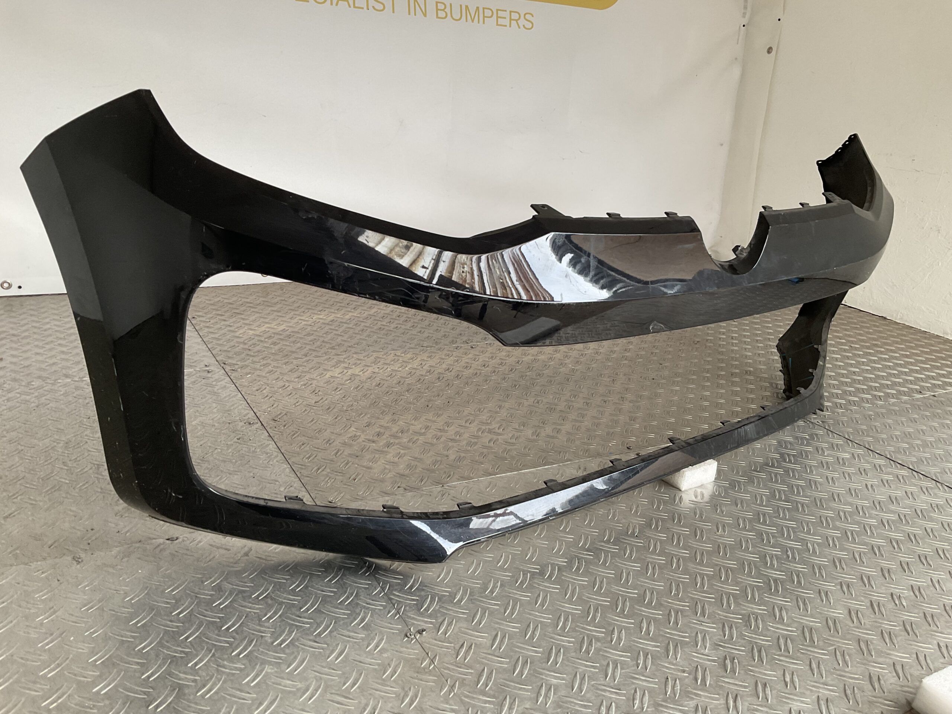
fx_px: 798
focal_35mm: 29
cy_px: 357
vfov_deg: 48.2
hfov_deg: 61.7
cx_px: 476
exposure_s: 1/60
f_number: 1.8
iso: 50
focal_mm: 3
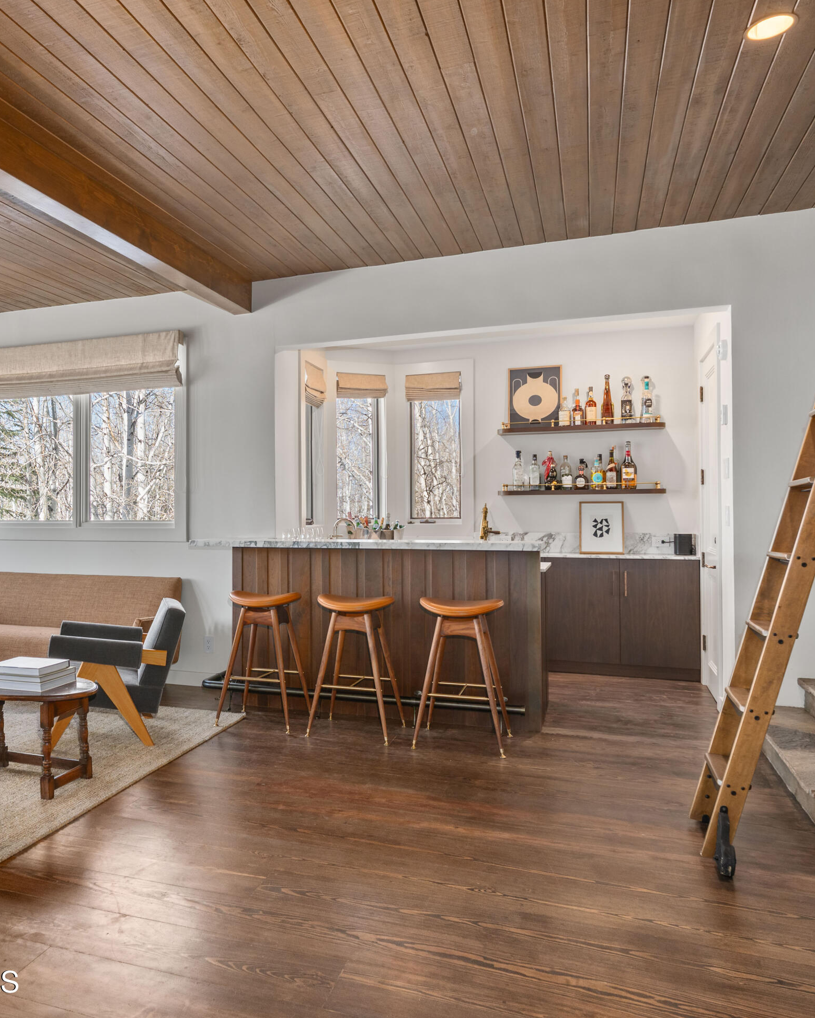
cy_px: 508
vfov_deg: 64.6
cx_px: 263
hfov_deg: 52.5
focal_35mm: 27
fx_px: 806
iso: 125
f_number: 7.1
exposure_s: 1
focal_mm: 18.5
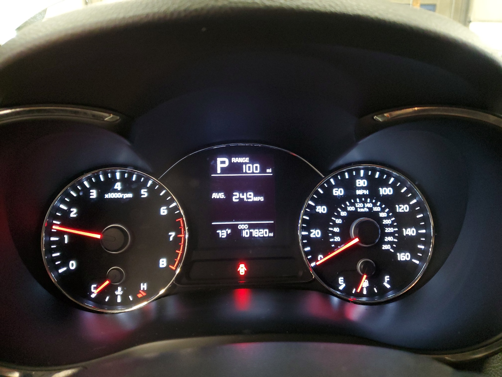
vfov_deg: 53.1
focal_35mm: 26
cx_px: 251
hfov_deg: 67.3
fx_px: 377
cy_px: 188
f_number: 1.5
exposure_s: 1/15
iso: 294
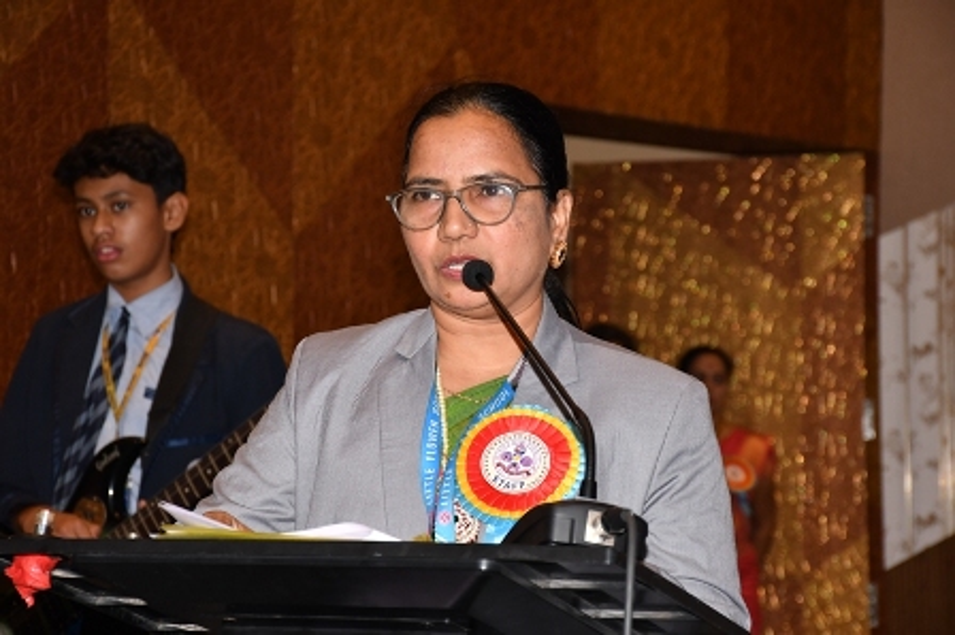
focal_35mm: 112
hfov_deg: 18.3
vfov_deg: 12.2
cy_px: 318
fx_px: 2969
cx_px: 478
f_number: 6.3
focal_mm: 75
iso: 500
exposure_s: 1/125
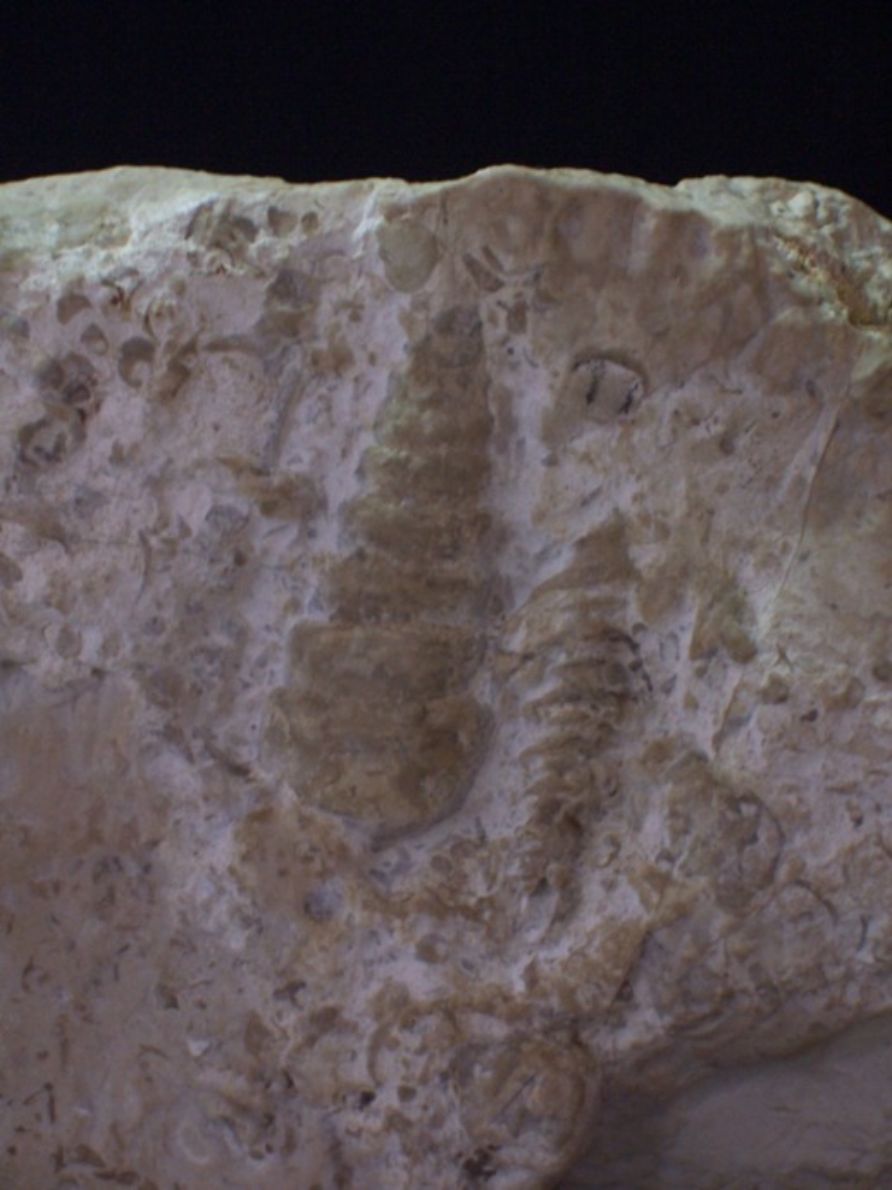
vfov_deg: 19.3
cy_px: 595
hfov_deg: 14.5
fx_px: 3506
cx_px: 446
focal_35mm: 102
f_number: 4.6
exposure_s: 1/8
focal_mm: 16.8
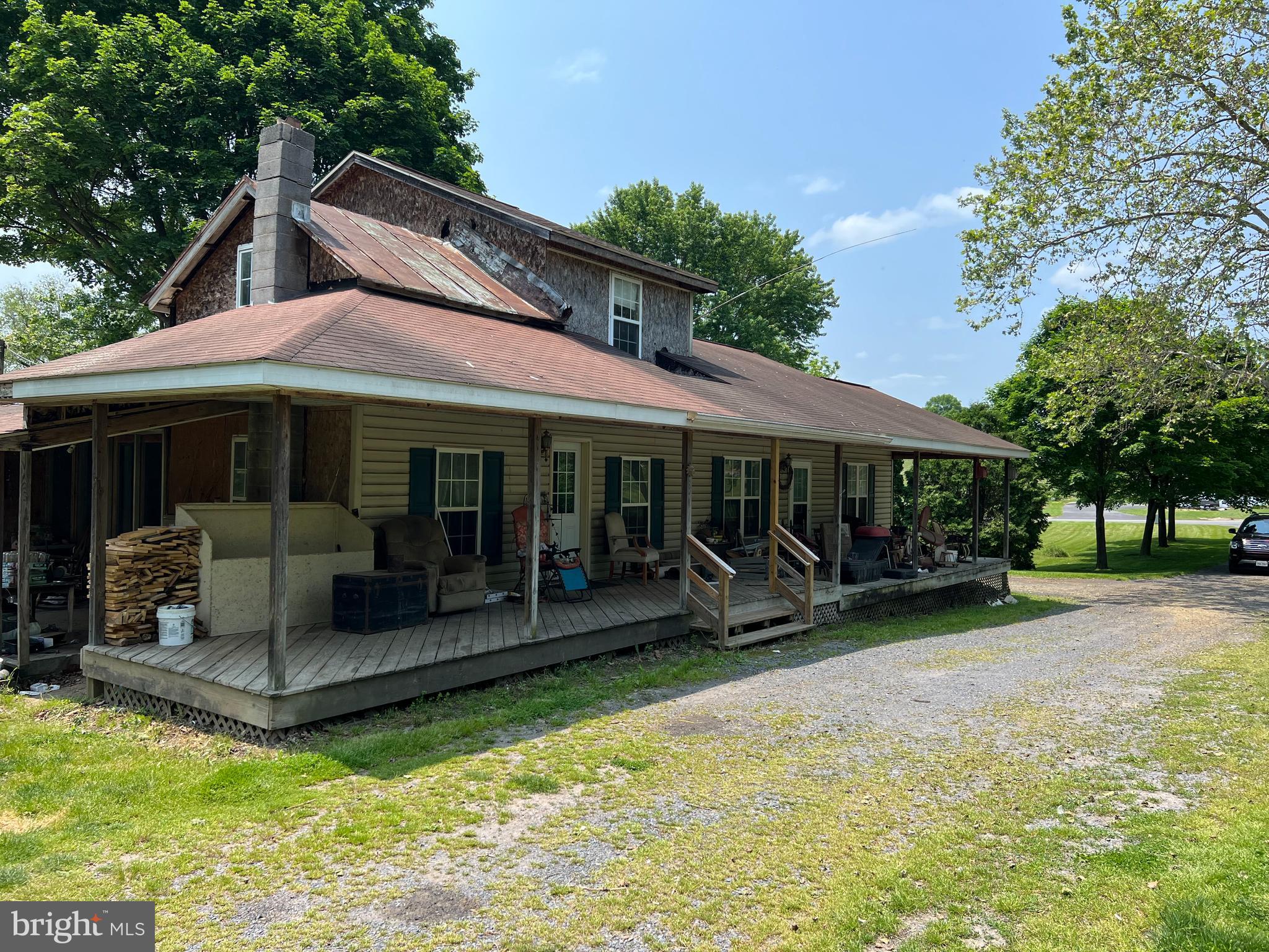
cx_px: 634
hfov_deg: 67.3
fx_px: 953
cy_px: 476
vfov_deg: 53.1
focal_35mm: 26
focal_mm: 5.7
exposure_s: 1/2457
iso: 50
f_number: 1.5
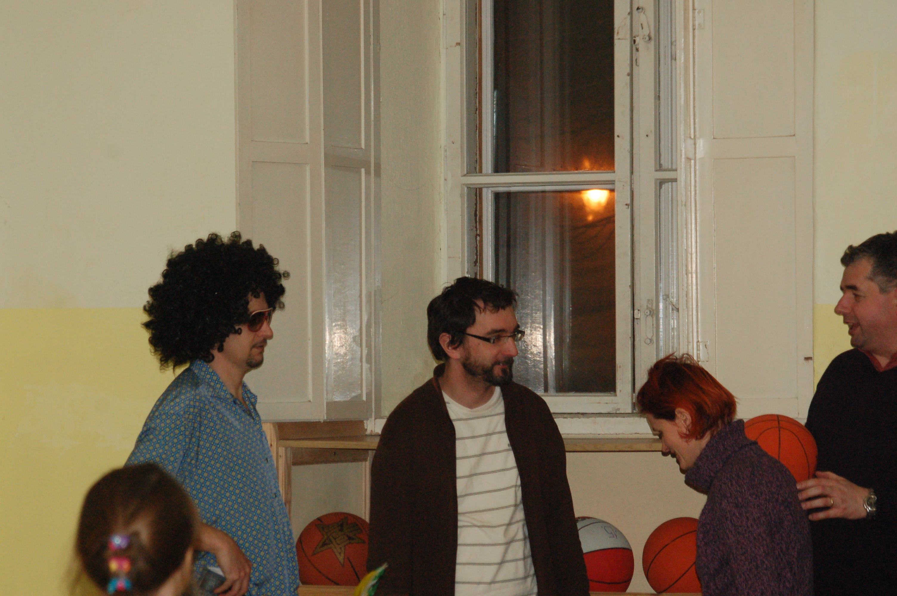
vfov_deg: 9.1
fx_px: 3734
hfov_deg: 13.7
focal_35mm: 150
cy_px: 298
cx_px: 448
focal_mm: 100
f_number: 5.6
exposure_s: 1/125
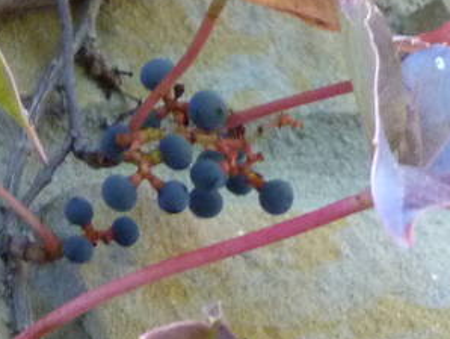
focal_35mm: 161
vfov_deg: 8.6
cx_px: -299
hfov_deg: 11.6
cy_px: -393
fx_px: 2095
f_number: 3
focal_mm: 5.4
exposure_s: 1/60
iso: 400
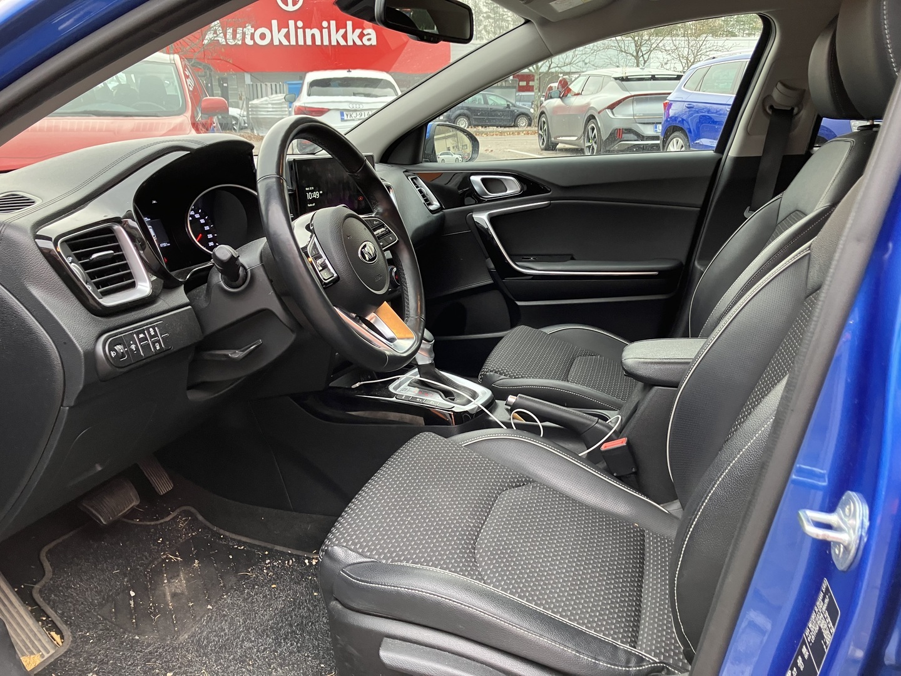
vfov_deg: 49.7
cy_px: 338
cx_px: 450
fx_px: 729
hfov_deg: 63.4
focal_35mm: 28
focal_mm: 3.99
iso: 100
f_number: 1.8
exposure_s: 1/60
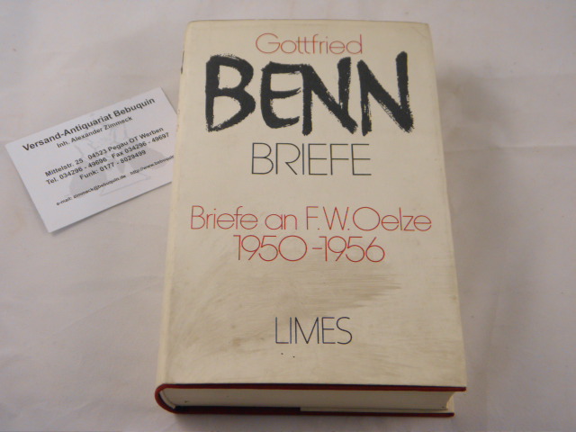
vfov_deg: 29.1
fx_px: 832
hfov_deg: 38.2
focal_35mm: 50
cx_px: 288
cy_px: 216
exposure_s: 1/80
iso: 100
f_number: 4
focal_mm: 9.1
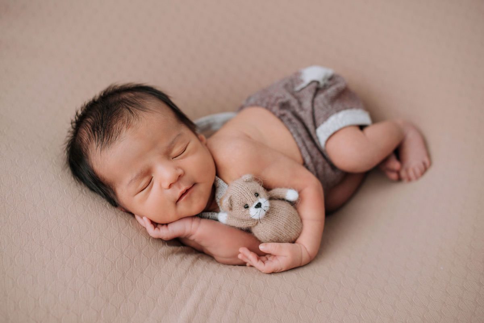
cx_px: 242
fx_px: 672
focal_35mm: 50
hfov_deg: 39.6
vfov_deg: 27.0
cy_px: 162
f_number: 2.8
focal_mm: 50
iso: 100
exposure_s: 1/100
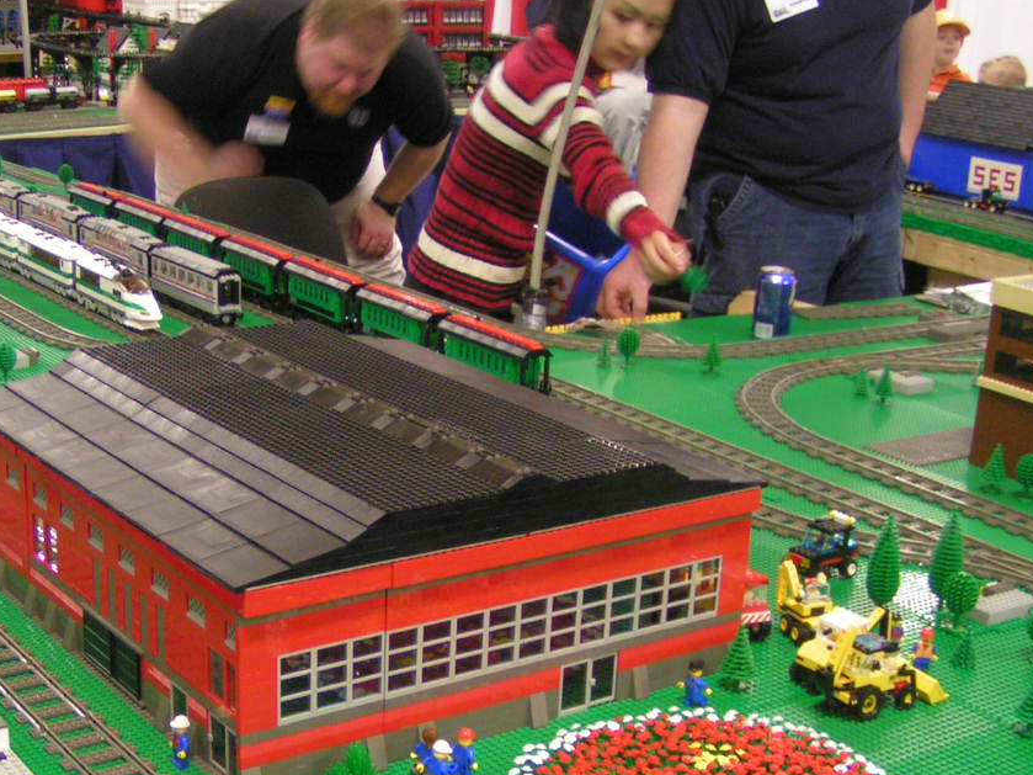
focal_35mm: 58
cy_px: 510
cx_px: 329
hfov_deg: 32.9
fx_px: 1731
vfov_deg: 25.1
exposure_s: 1/10
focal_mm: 5.8
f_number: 2.8
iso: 200
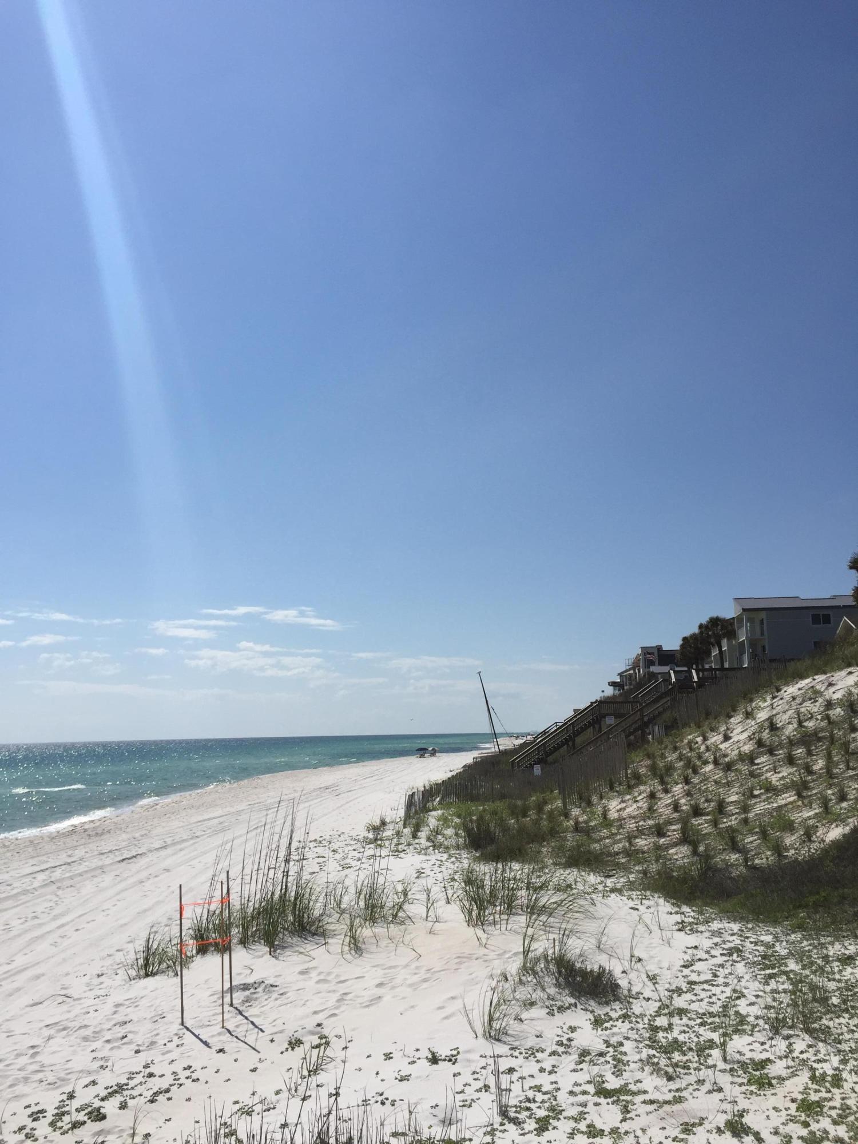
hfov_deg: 48.2
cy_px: 572
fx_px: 958
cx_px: 429
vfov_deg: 61.7
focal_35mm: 29
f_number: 2.2
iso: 32
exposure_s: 1/6623
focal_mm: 4.15
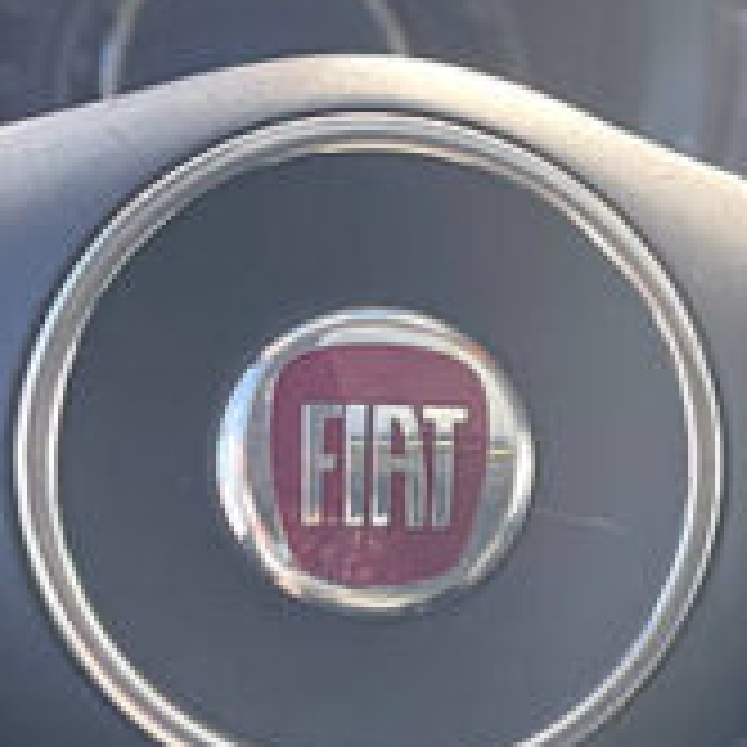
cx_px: 711
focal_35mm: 111
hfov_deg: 15.5
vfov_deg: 15.7
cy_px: 387
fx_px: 2710
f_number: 1.6
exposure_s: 1/392
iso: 50
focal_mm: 5.1
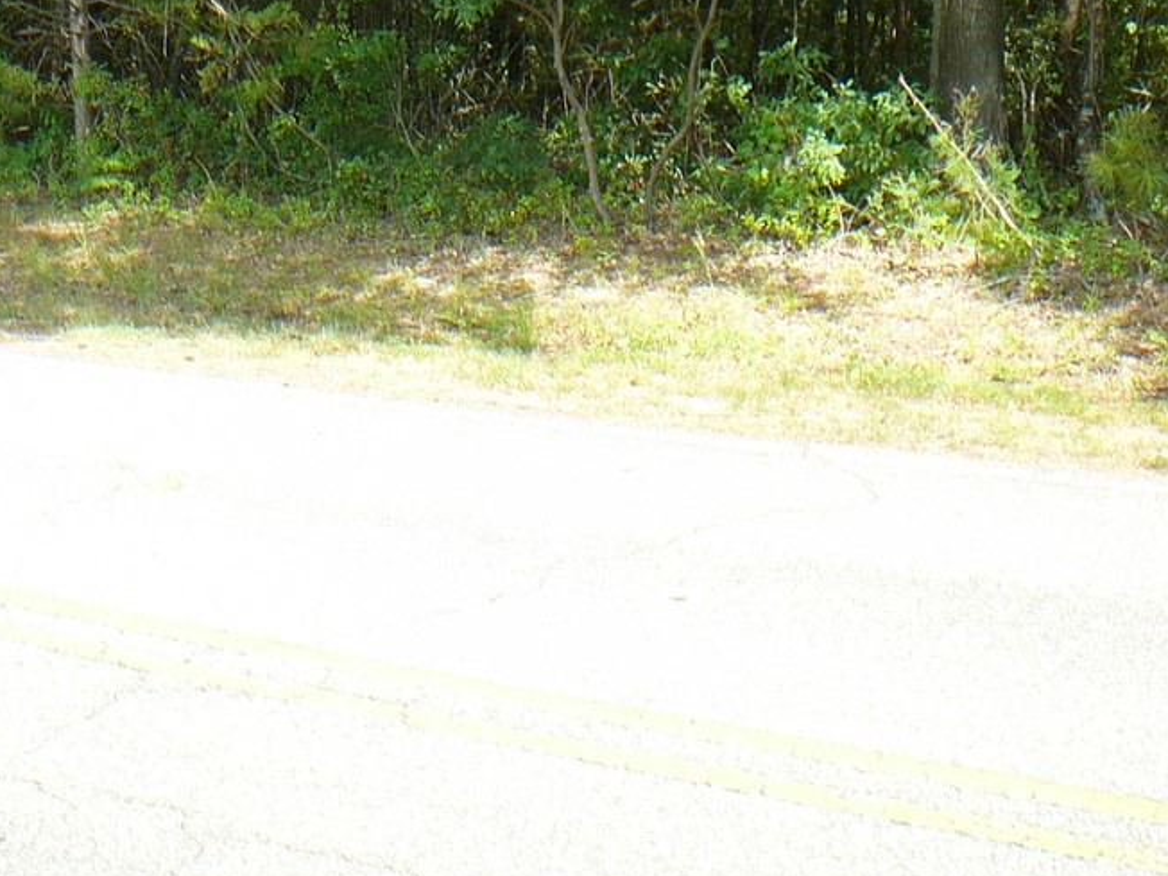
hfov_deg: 34.9
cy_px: 326
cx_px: 568
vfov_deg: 26.5
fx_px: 1856
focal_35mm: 55
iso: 80
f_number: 2.8
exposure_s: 1/200
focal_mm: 5.2
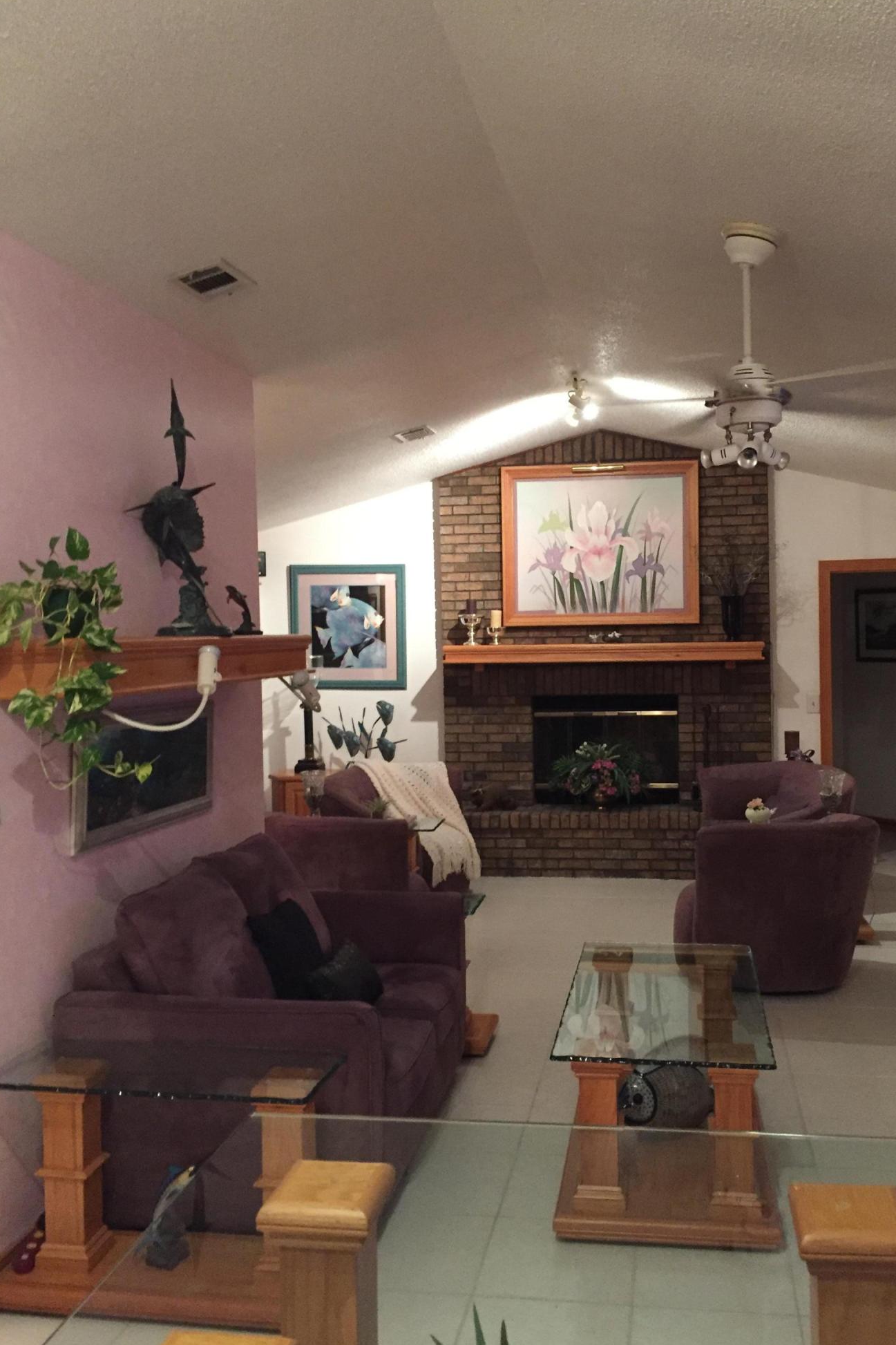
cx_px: 513
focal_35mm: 31
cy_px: 660
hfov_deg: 42.2
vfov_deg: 60.3
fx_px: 1157
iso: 250
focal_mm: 4.15
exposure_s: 1/15
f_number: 2.2
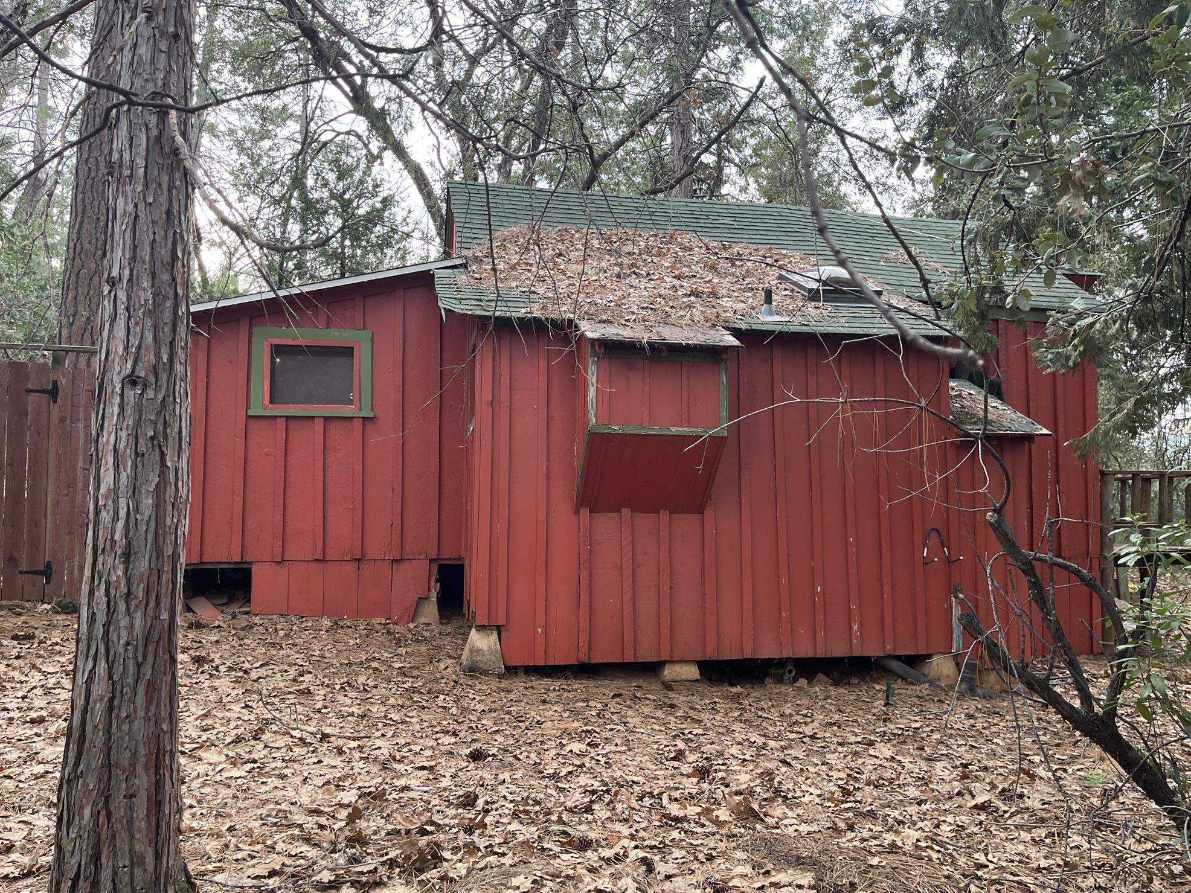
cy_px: 463
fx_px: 929
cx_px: 606
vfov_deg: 51.3
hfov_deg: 65.3
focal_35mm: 27
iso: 80
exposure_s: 1/121
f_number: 1.6
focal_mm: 5.1
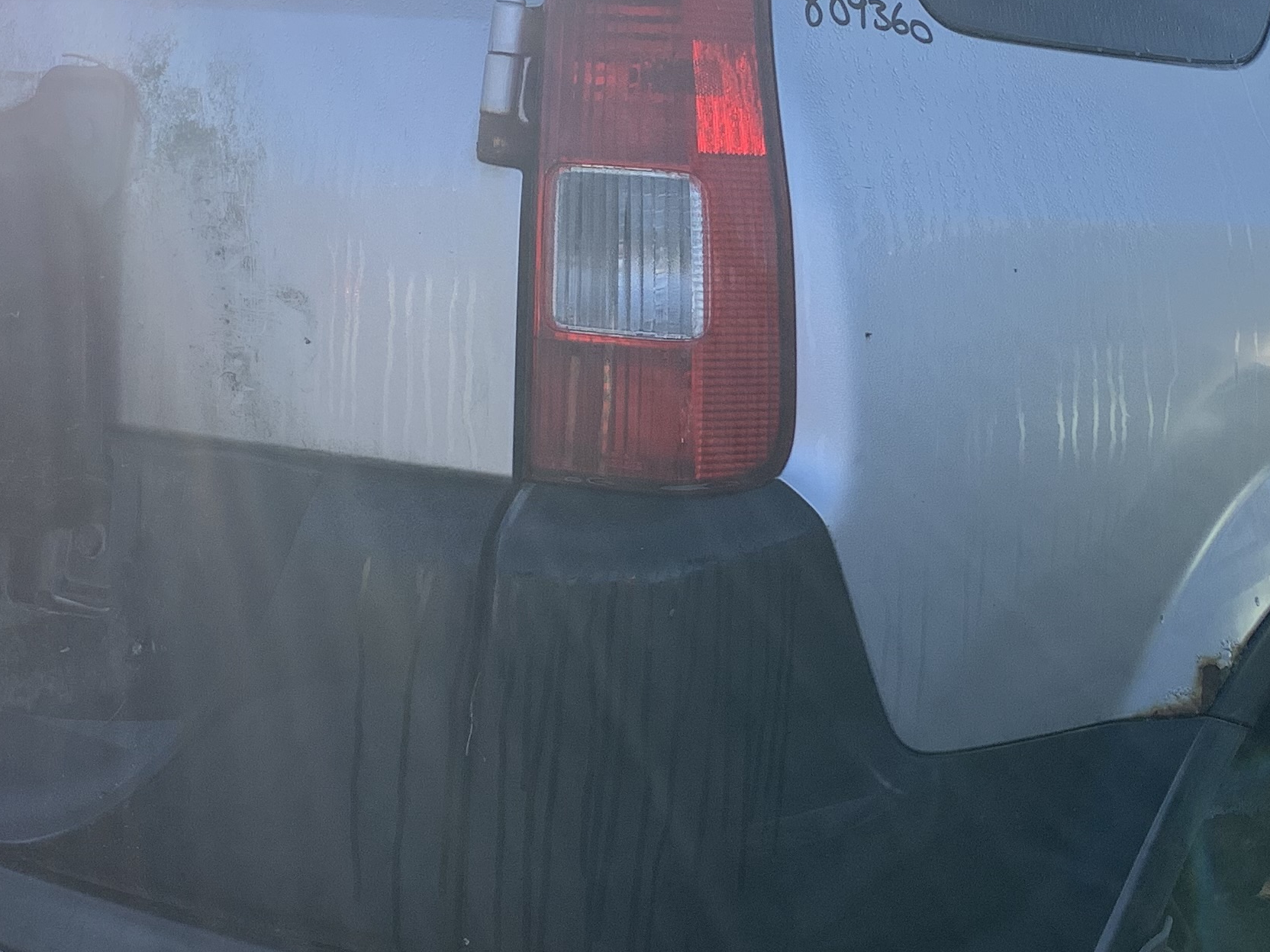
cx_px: 738
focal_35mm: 63
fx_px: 2311
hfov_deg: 30.7
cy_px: 312
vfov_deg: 23.2
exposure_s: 1/1149
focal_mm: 4.25
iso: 25
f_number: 1.8
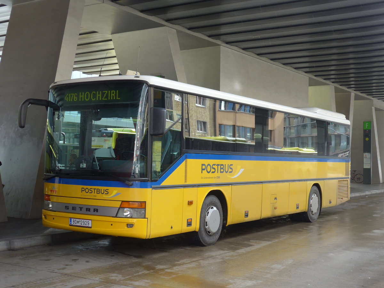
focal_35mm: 52
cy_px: 144
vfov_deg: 28.0
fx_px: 577
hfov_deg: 36.8
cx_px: 192
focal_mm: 10.7
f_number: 3.3
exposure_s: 1/100
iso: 80
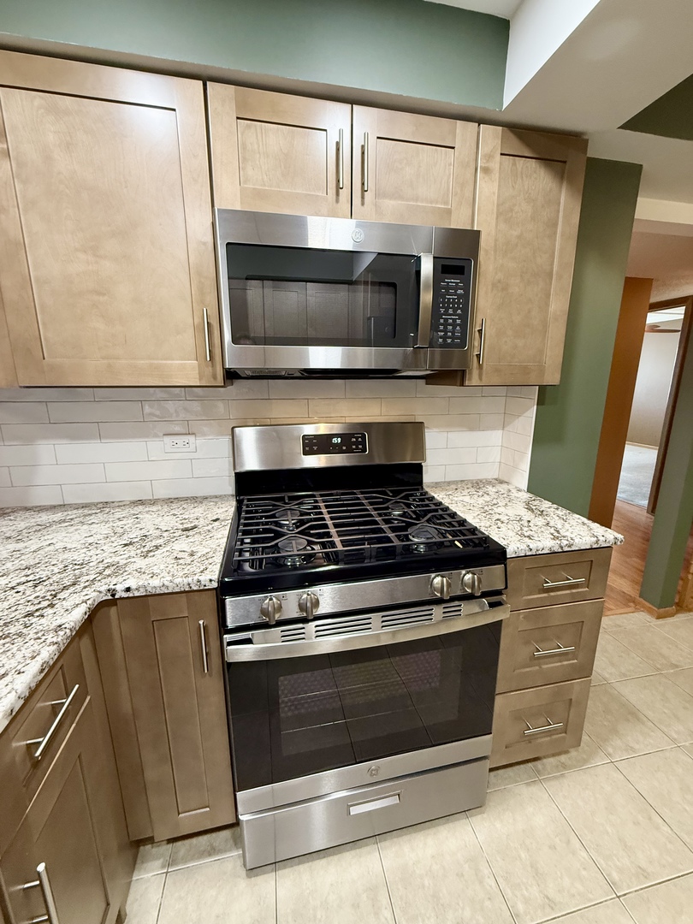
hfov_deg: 85.7
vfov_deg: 102.1
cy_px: 462
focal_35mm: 14
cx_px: 346
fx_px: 374
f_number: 2.2
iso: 400
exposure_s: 1/60
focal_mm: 2.22
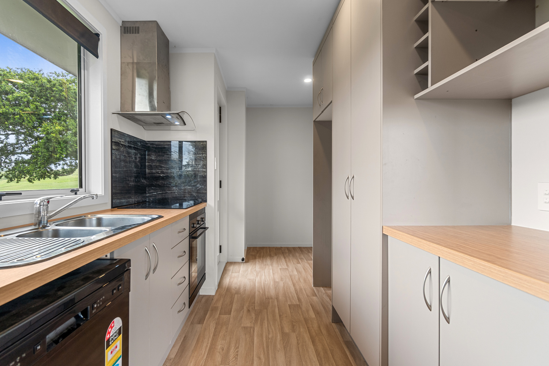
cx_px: 259
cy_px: 184
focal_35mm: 16
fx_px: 244
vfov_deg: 73.7
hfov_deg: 96.6
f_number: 4
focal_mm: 10
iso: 320
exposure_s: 1/30
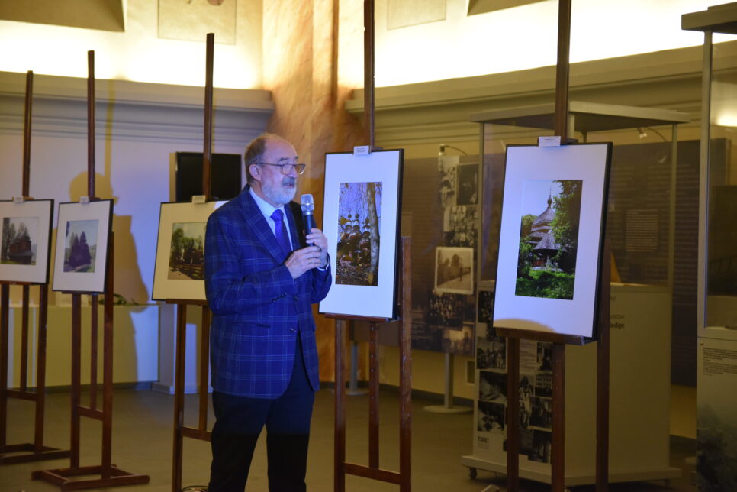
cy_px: 246
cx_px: 368
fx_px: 1535
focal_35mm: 75
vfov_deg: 18.2
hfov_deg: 27.0
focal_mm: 50
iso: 1400
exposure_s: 1/60
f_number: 2.8
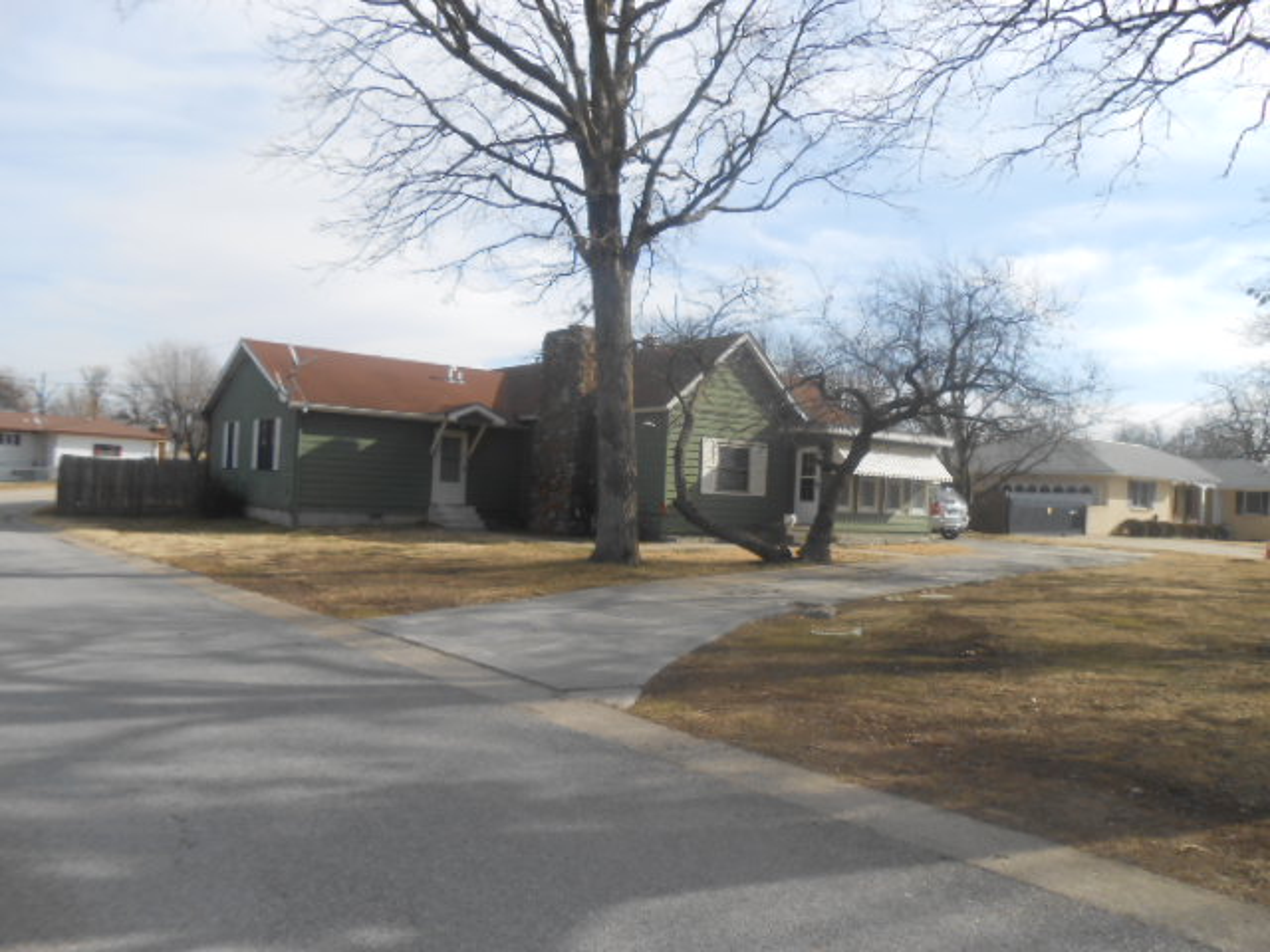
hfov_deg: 67.3
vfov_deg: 53.1
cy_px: 476
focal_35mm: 26
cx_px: 635
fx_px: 954
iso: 80
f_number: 3.5
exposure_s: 1/640
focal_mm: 4.6
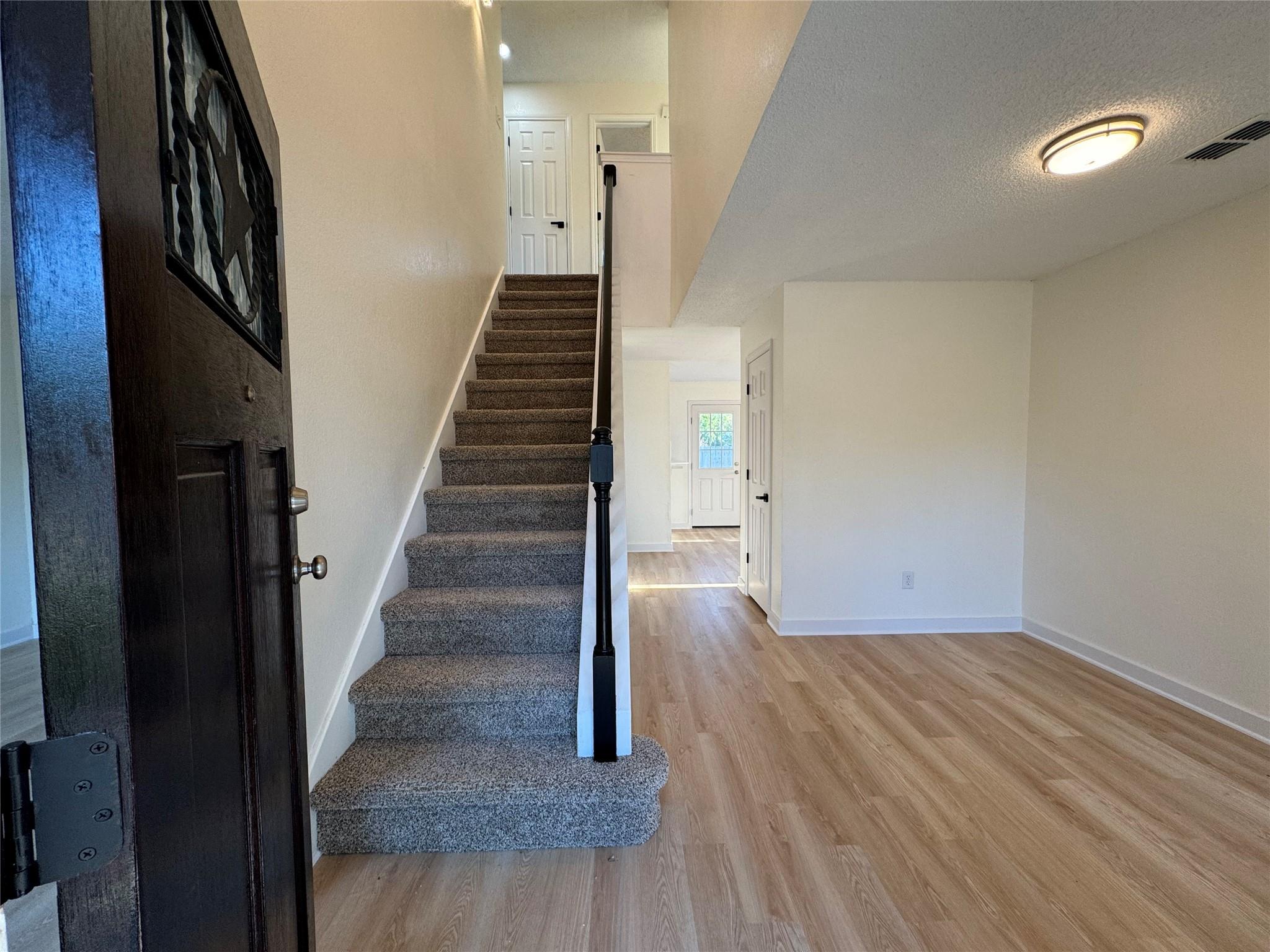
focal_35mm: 14
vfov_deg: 85.7
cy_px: 476
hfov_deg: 102.1
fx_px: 514
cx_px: 635
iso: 100
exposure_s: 1/120
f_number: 2.2
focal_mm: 2.22
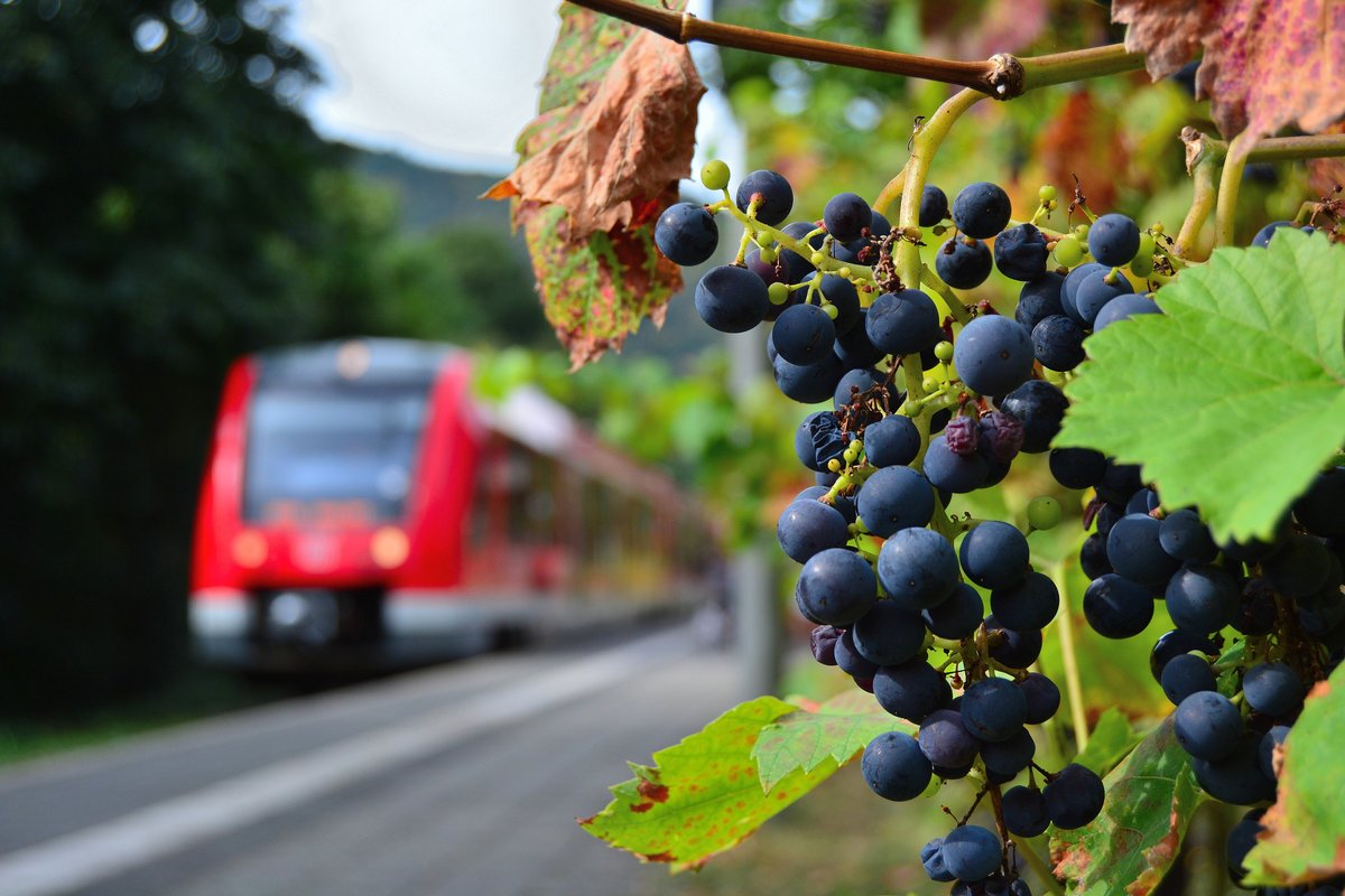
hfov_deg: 33.4
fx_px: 2241
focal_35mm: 60
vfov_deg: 22.6
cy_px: 448
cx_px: 672
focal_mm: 40
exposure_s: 1/640
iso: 320
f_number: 6.3
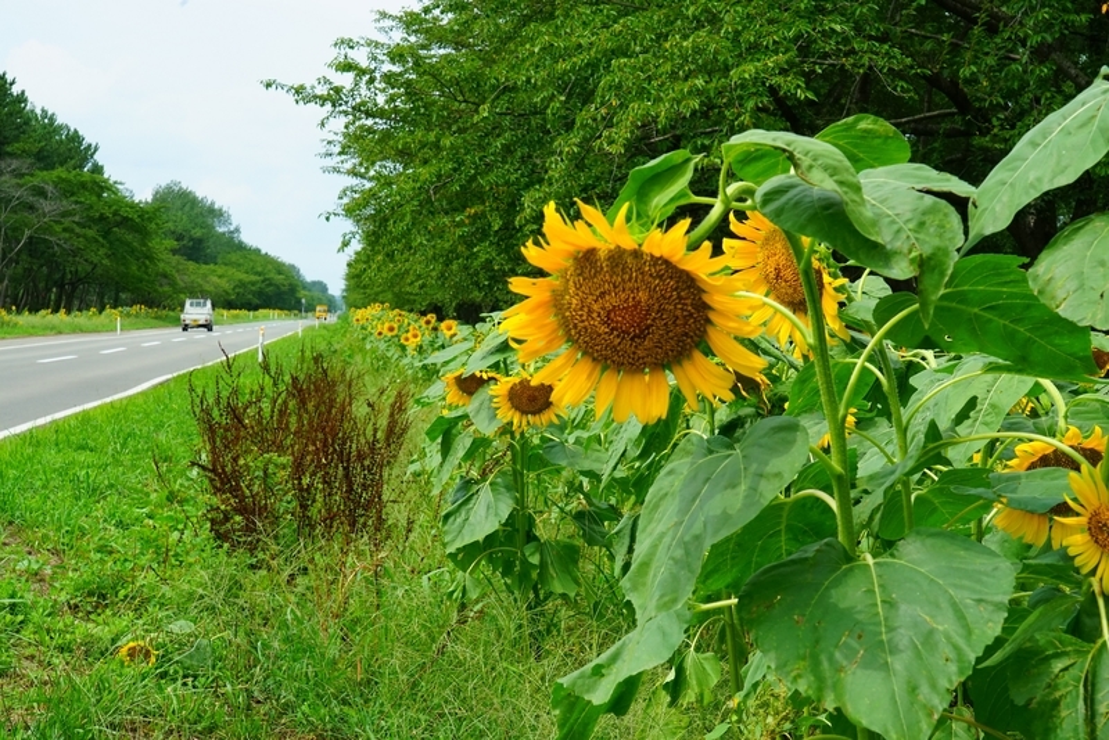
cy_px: 370
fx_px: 1849
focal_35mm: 60
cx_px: 554
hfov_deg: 33.4
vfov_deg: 22.6
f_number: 16
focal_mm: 60
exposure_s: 1/500
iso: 1250
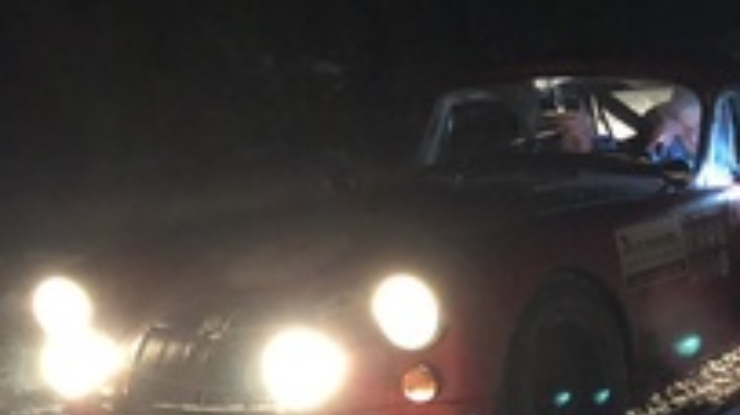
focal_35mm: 80
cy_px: 240
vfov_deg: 15.1
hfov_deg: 24.5
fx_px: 1569
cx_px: 840
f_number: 1.8
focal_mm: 4
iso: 80
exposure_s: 1/4
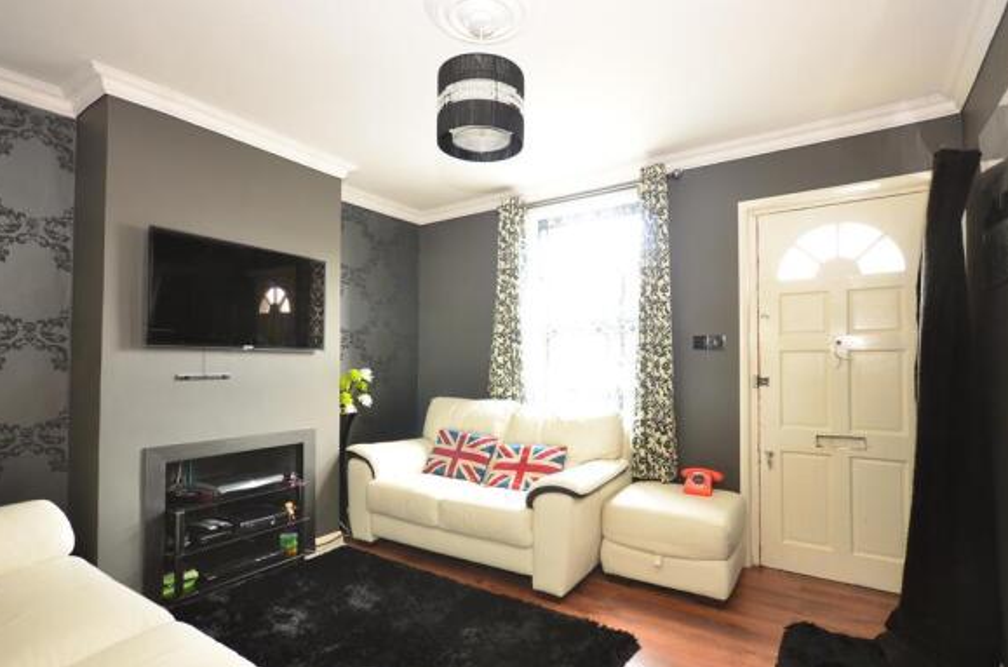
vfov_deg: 70.1
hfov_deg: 93.4
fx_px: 475
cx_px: 505
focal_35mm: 17
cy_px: 348
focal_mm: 10
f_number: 5
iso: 200
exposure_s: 1/1.6
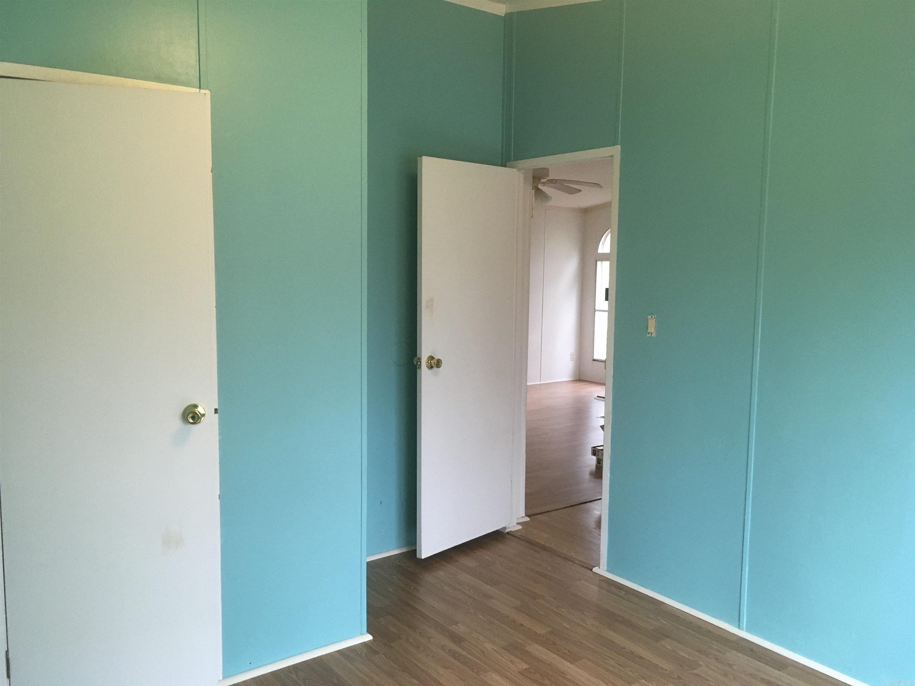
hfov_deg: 61.7
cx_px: 458
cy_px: 343
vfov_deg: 48.2
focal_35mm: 29
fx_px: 767
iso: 160
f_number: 2.2
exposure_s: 1/30
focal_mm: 4.15
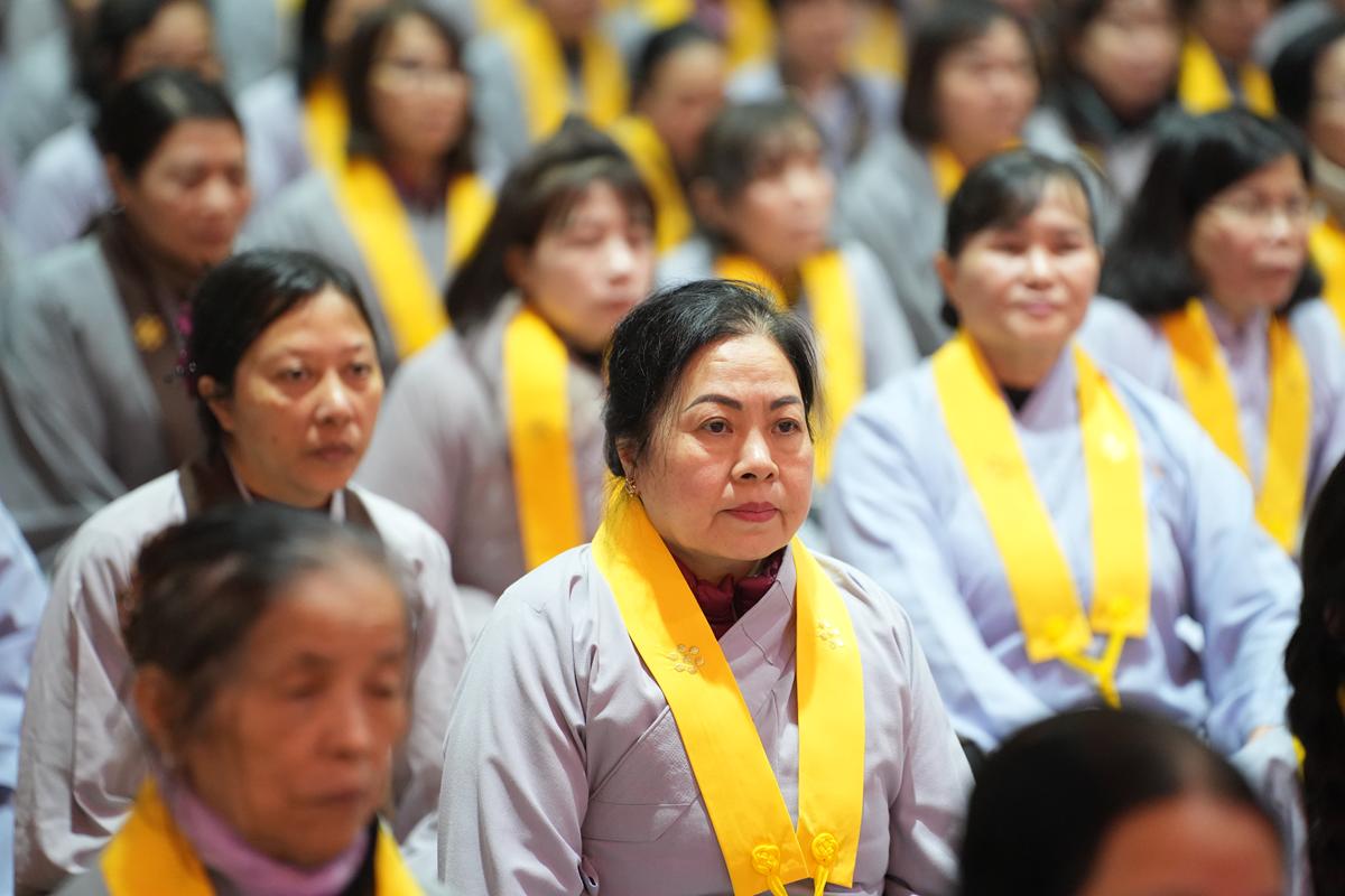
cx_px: 672
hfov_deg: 11.4
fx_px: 6724
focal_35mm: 180
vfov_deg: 7.6
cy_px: 448
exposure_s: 1/200
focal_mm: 180
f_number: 2.8
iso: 4000
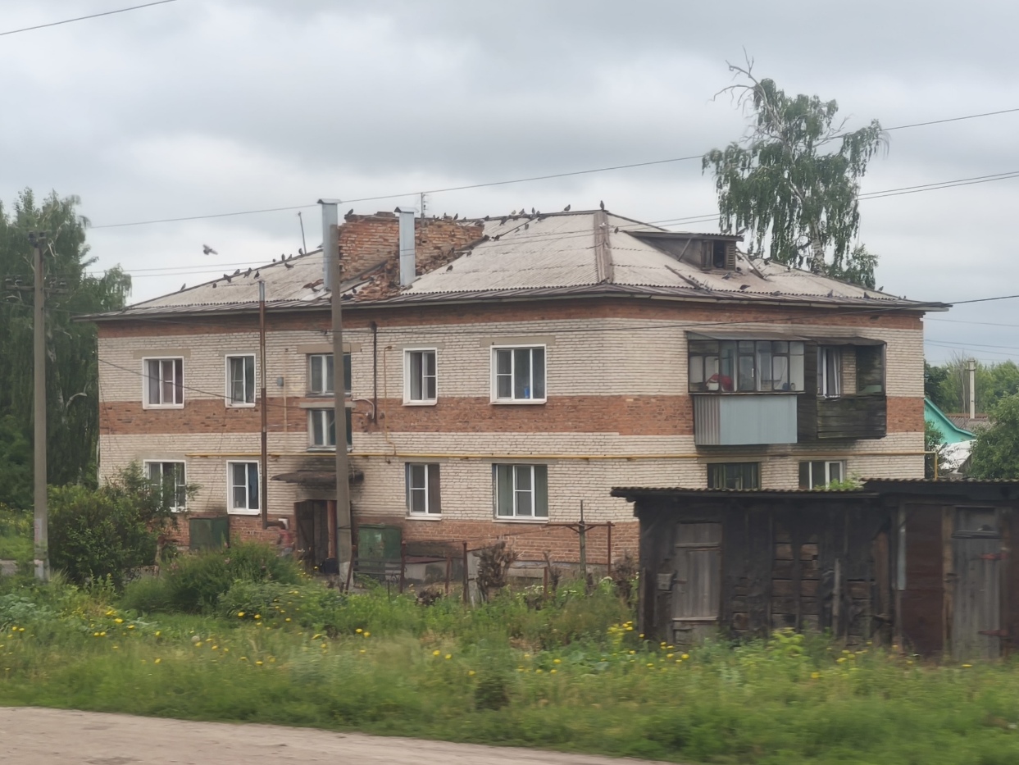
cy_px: 382
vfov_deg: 29.1
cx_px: 510
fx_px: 1472
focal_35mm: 50
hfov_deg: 38.2
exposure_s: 1/100
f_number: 1.9
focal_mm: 7.1
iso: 80
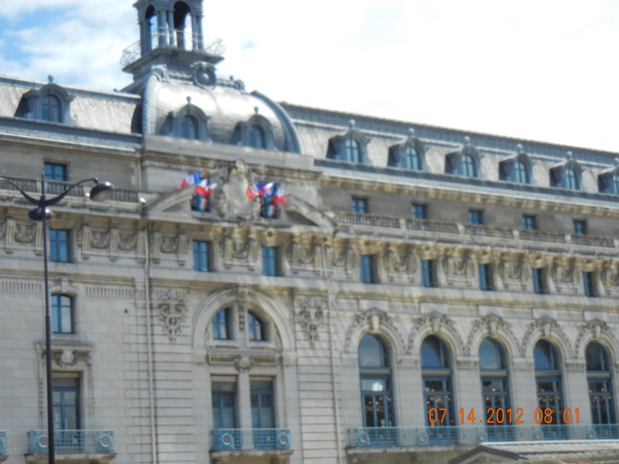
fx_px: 1377
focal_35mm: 77
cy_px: 232
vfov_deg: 19.1
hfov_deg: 25.3
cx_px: 310
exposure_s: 1/208
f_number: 8.6
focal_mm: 13.9
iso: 160
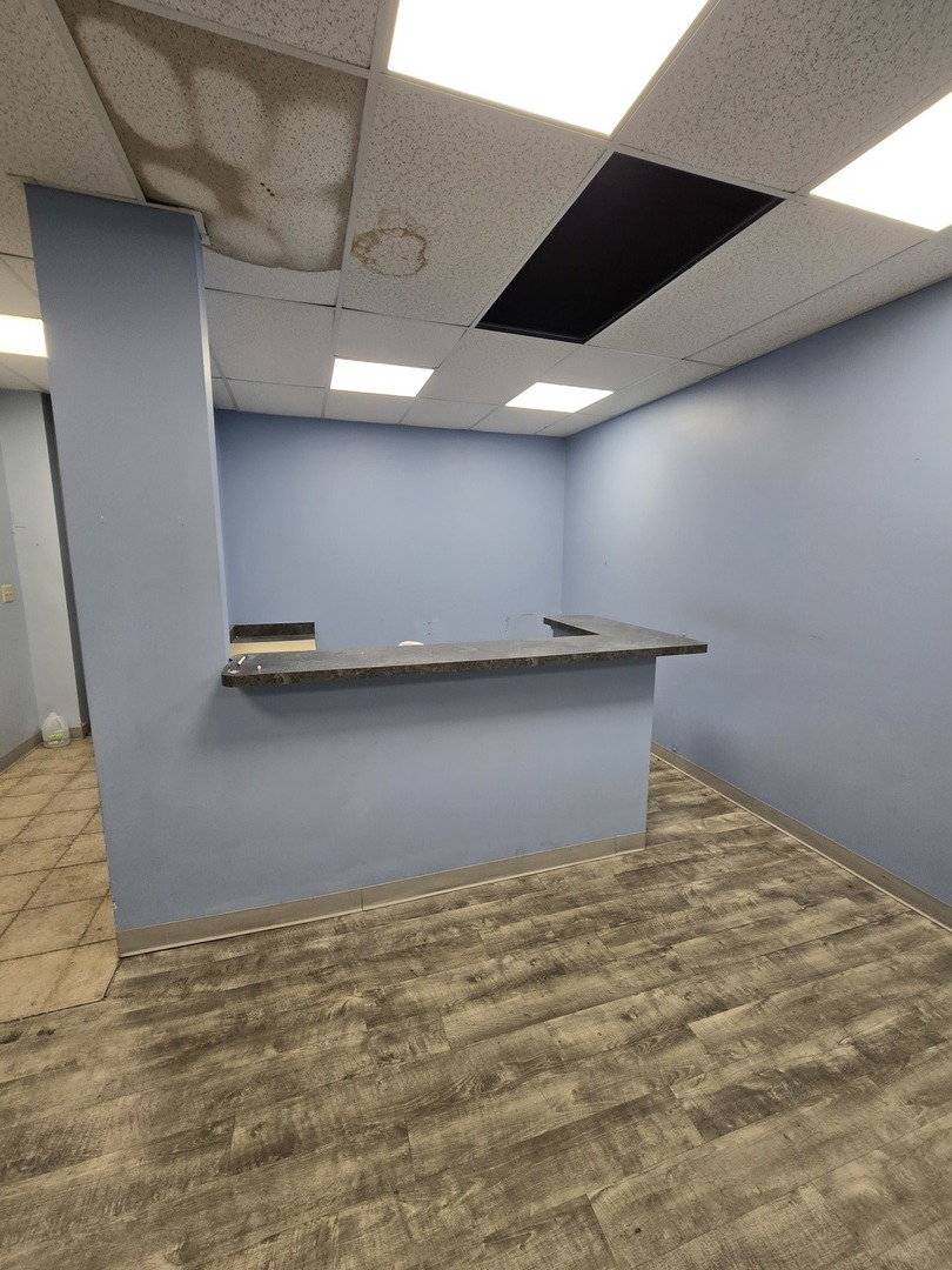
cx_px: 476
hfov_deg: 89.9
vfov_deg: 106.2
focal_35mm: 13
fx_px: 477
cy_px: 635
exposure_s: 1/60
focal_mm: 2.2
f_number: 2.2
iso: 64
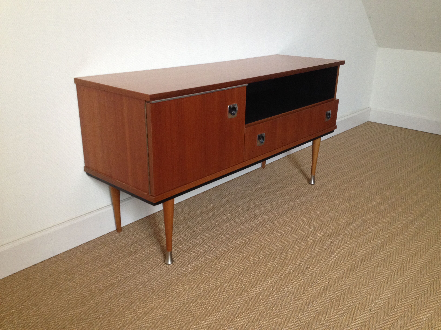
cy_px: 165
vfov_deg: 40.7
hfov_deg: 52.6
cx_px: 220
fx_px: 446
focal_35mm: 35
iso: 160
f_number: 2.4
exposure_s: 1/20
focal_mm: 4.28
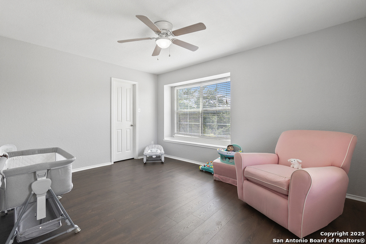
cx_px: 183
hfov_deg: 100.4
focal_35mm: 15
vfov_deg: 77.4
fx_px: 153
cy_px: 122
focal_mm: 10
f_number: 6.3
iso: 320
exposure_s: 1/20
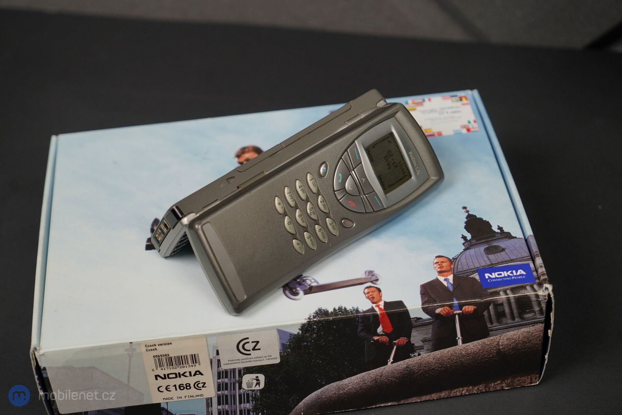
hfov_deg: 31.4
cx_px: 311
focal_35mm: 64
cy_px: 208
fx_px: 1106
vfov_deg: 21.2
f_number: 4.5
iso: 400
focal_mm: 64
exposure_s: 1/200
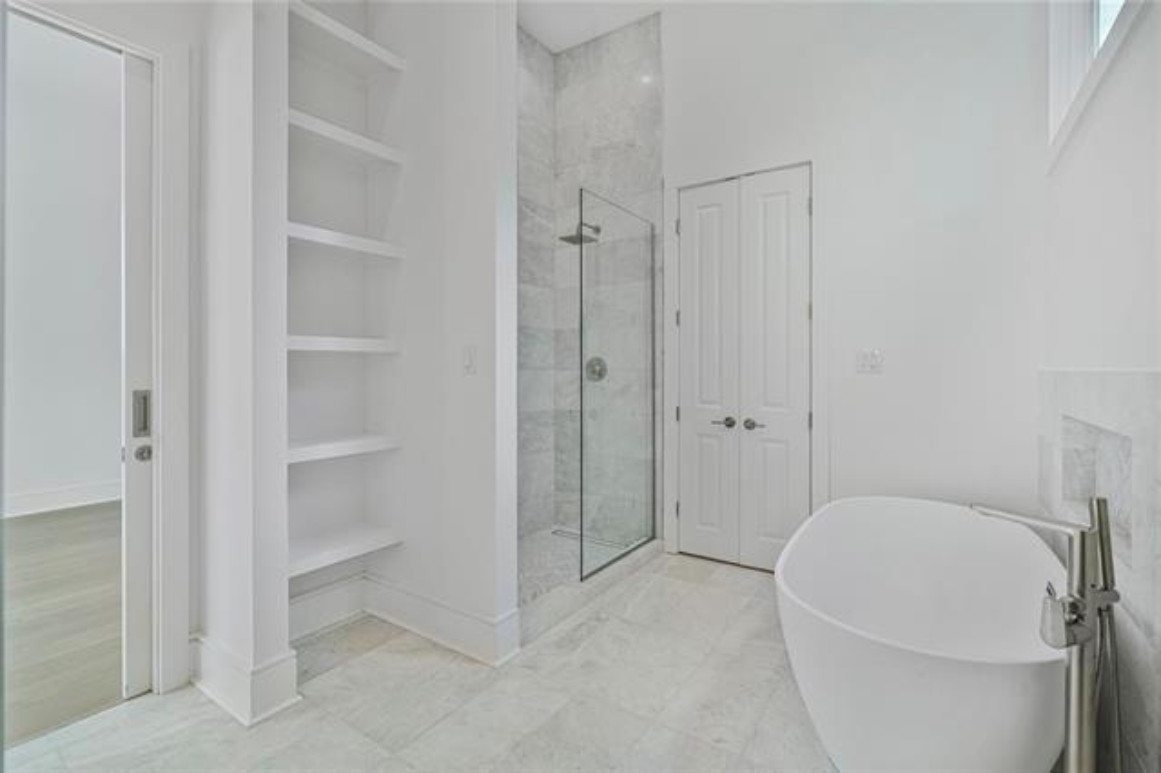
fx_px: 516
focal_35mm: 16
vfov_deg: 73.7
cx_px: 580
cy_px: 386
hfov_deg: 96.8
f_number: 8
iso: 200
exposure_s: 1/13
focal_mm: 16
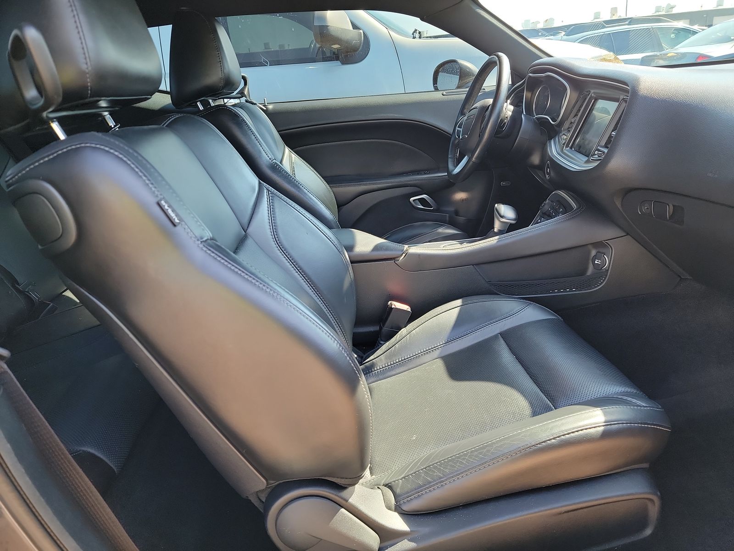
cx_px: 367
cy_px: 276
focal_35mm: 24
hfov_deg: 71.6
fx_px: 509
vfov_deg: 56.8
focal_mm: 6.7
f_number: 1.8
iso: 87
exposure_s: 1/59
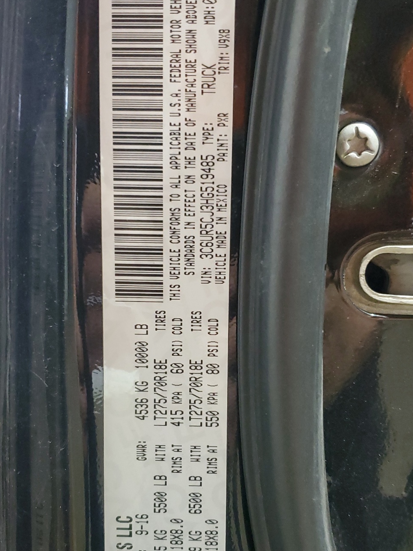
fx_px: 684
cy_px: 312
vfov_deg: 43.8
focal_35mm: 43
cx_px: 203
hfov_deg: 33.6
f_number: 1.5
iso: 316
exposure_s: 1/40
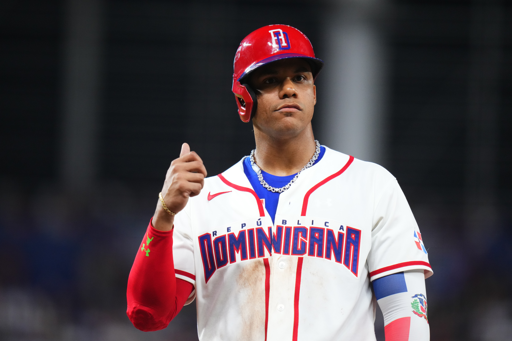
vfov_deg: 3.4
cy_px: 170
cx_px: 256
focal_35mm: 400
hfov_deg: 5.2
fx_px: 5688
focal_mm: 400
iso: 4000
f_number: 2.8
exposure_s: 1/2000
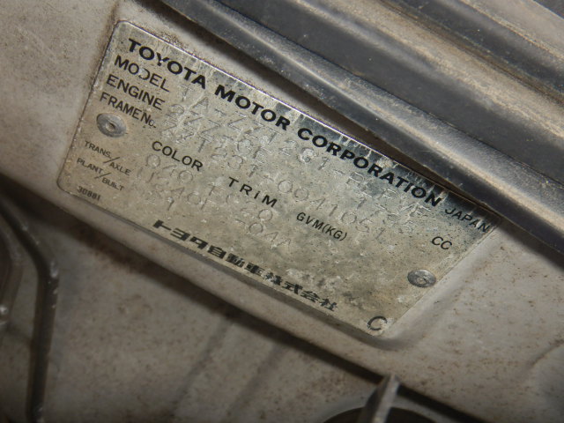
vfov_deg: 30.3
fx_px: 782
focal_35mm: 48
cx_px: 282
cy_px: 212
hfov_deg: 39.7
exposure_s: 1/30
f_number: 4.3
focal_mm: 8.5
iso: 200
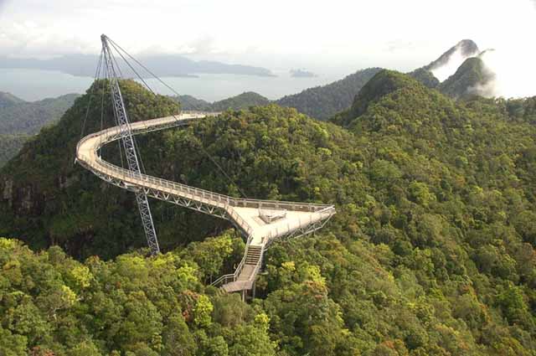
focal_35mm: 33
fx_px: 491
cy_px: 178
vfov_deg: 39.9
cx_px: 268
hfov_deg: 57.3
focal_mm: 22
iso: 400
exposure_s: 1/125
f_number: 9
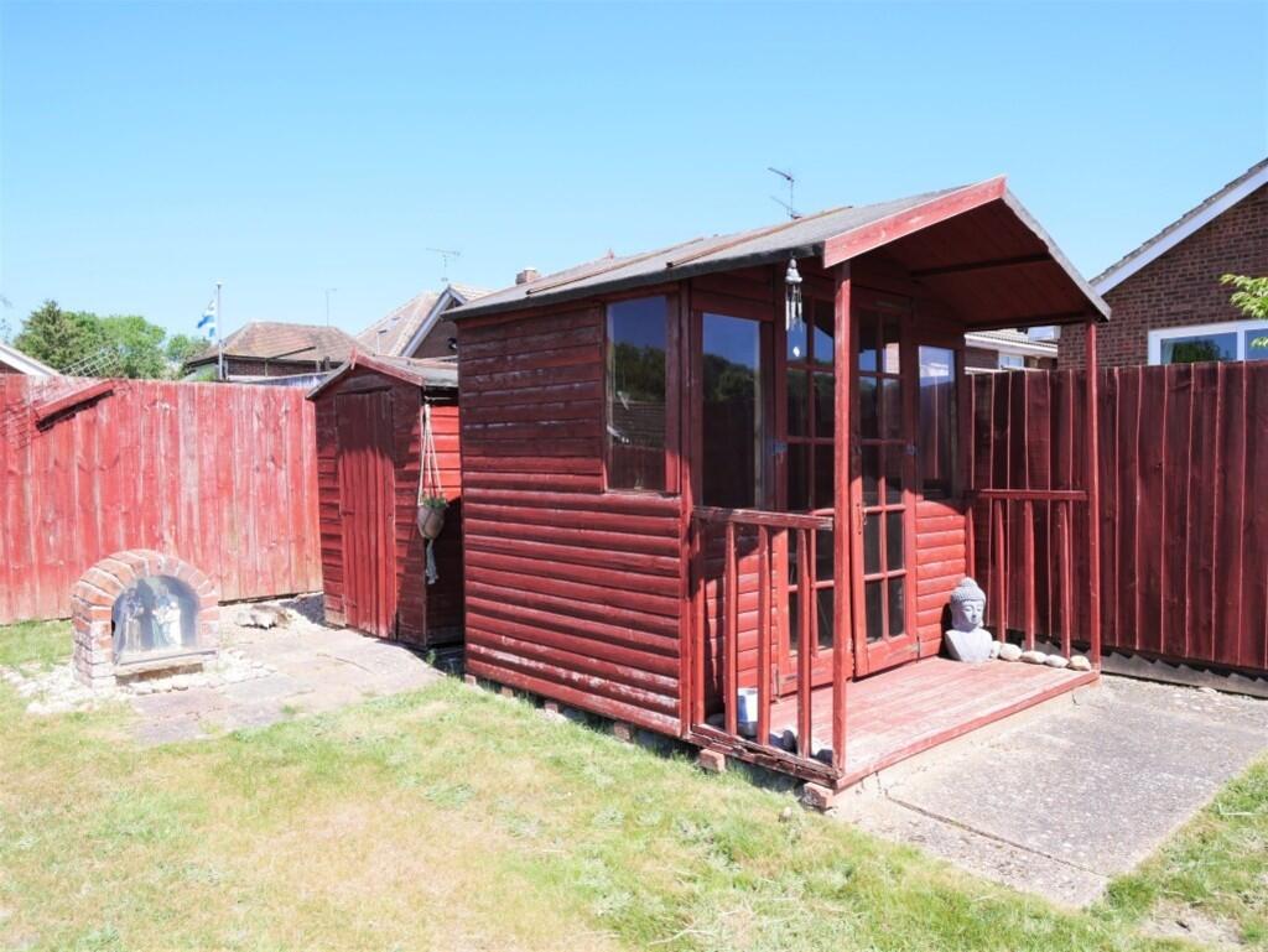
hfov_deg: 67.3
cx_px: 634
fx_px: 953
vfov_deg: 53.1
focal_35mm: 26
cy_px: 476
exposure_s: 1/320
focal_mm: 13
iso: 200
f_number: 6.3
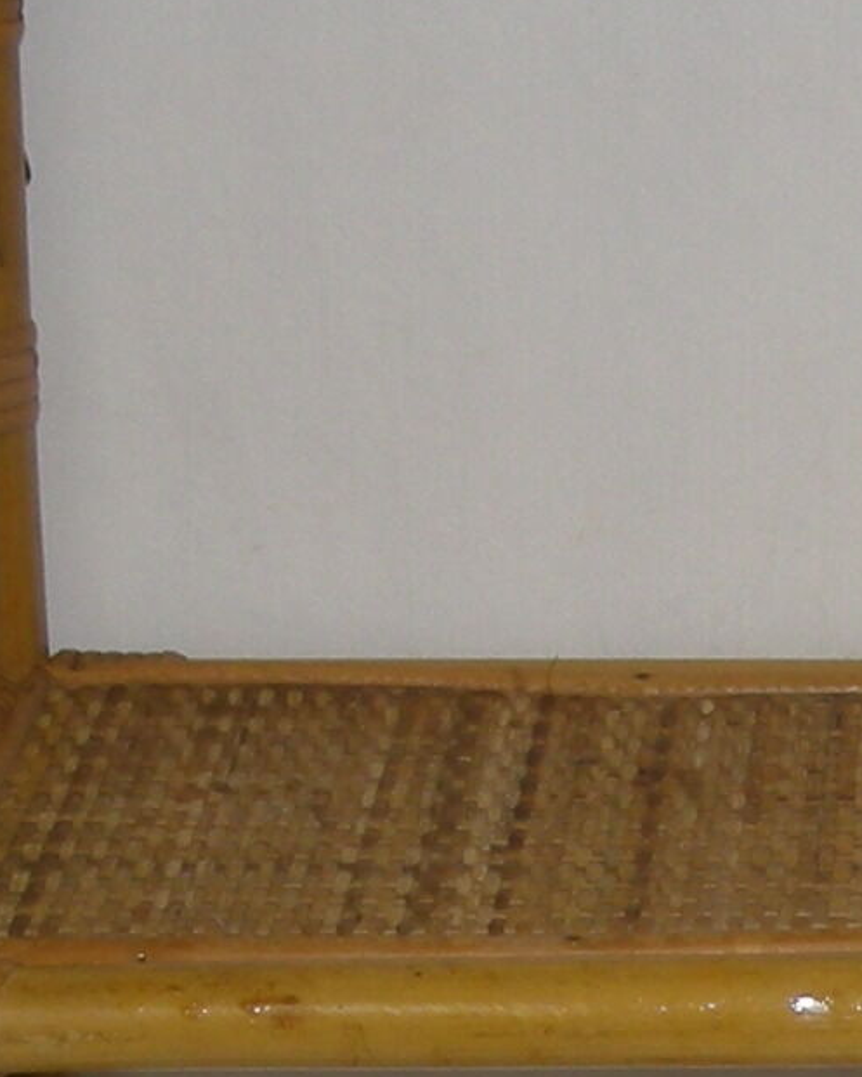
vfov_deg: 11.3
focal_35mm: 169
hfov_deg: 9.0
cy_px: 989
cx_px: 1100
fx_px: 5388
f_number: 2.8
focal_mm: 5.7
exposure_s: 1/51.5
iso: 50
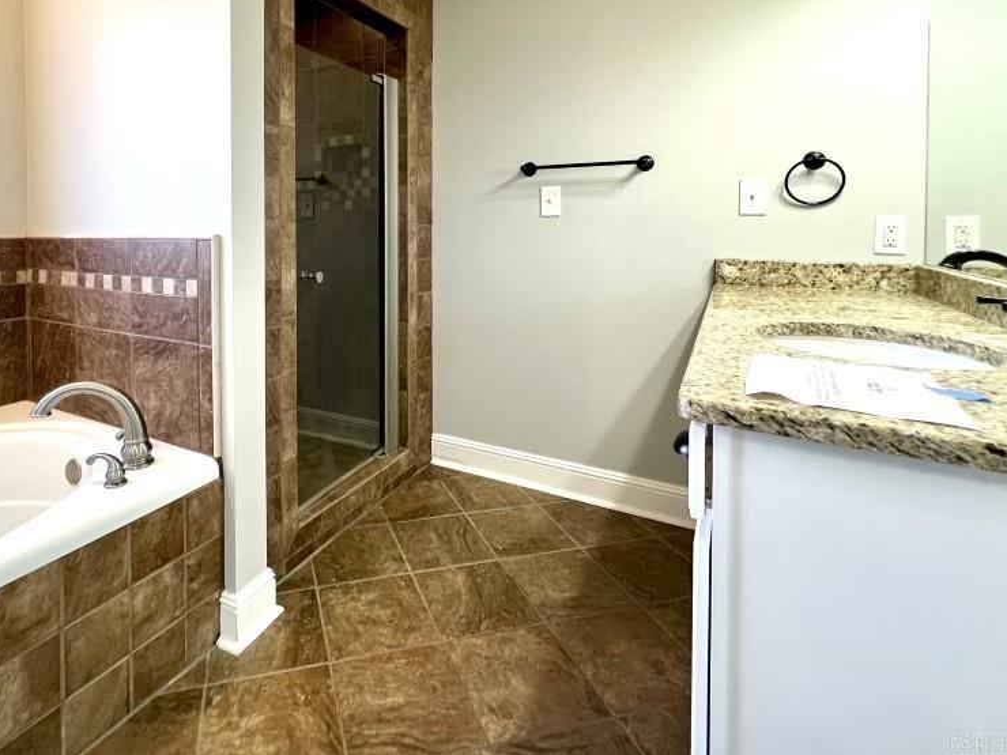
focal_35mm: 18
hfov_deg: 86.3
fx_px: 524
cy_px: 237
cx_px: 386
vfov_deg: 69.0
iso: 200
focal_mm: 1.57
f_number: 1.8
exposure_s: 1/120
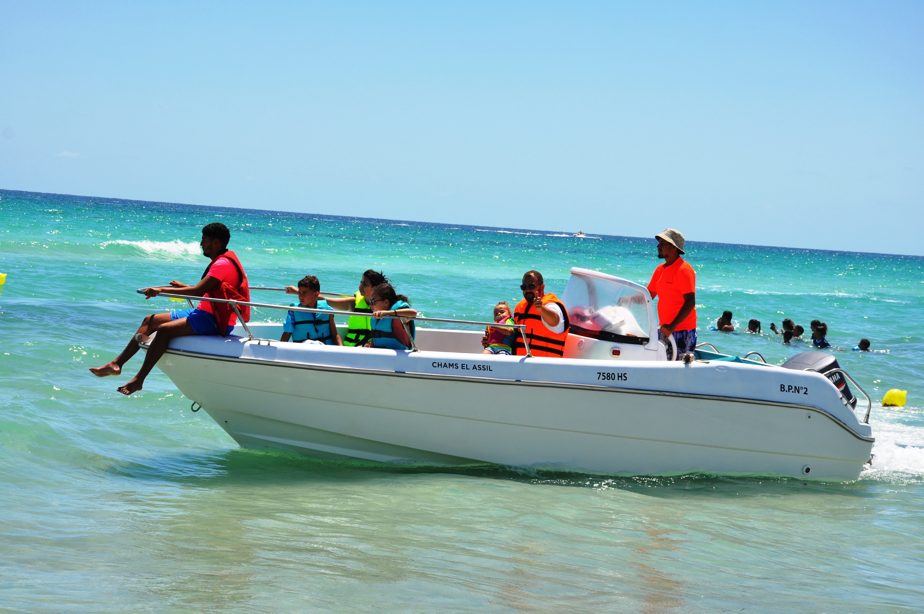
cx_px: 462
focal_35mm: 87
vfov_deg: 15.7
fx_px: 2230
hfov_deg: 23.4
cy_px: 307
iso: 200
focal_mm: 58
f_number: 10
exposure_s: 1/400
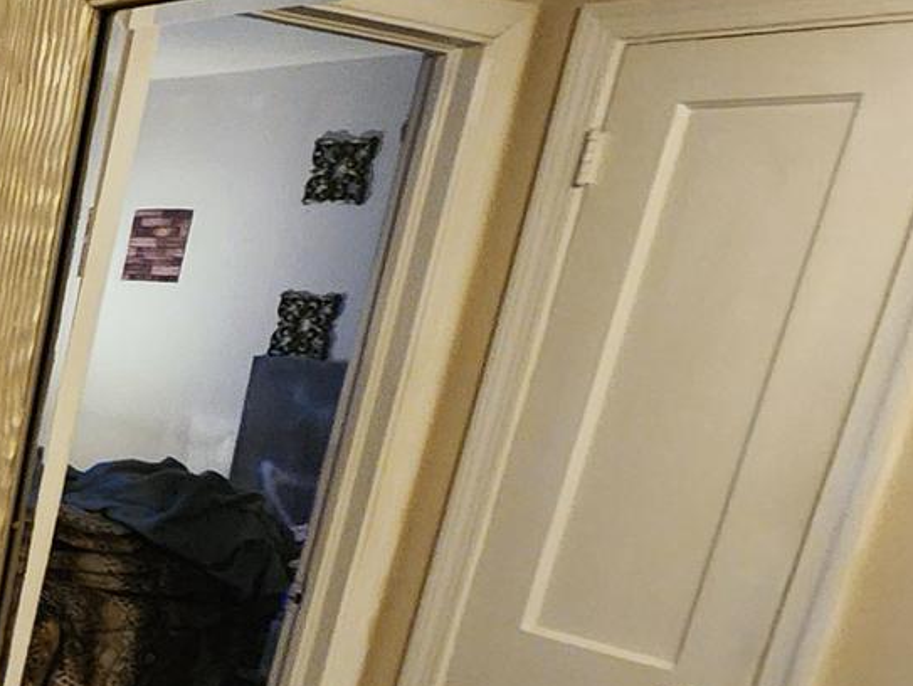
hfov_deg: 21.2
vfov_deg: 29.2
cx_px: -802
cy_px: 521
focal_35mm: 49
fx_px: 1293
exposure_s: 1/30
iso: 640
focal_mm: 2.2
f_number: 2.2
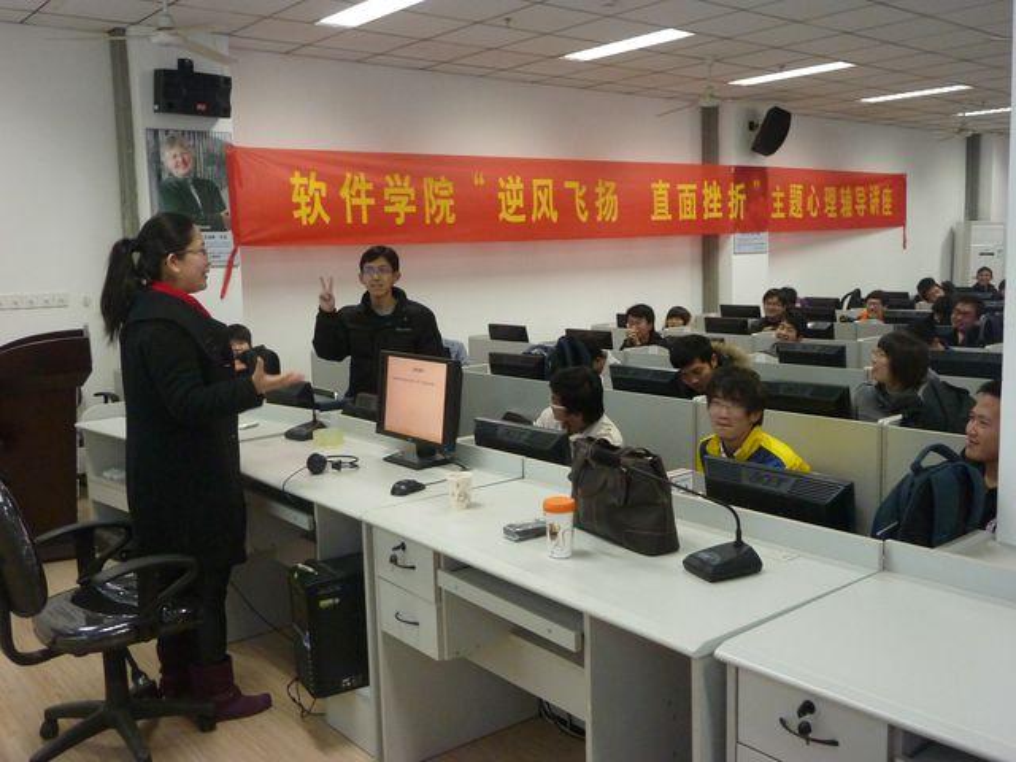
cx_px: 508
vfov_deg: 44.2
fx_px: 939
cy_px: 381
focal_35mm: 32
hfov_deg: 56.8
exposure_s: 1/20
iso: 400
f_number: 3.5
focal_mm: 5.3
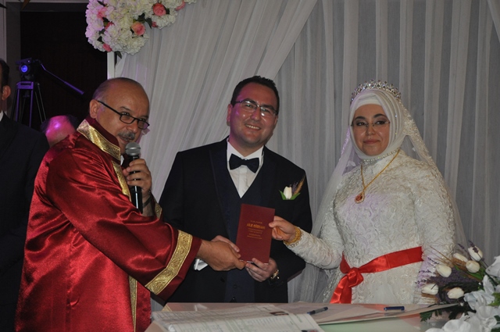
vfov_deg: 22.6
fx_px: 832
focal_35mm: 60
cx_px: 250
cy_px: 166
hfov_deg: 33.4
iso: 800
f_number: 4.2
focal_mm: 40
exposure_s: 1/60
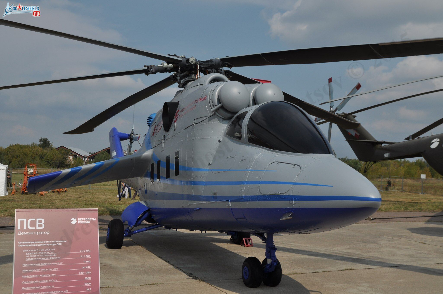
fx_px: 369
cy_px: 147
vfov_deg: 43.5
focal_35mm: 30
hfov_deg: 62.0
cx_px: 222
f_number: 8
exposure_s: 1/1250
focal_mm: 20
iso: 200
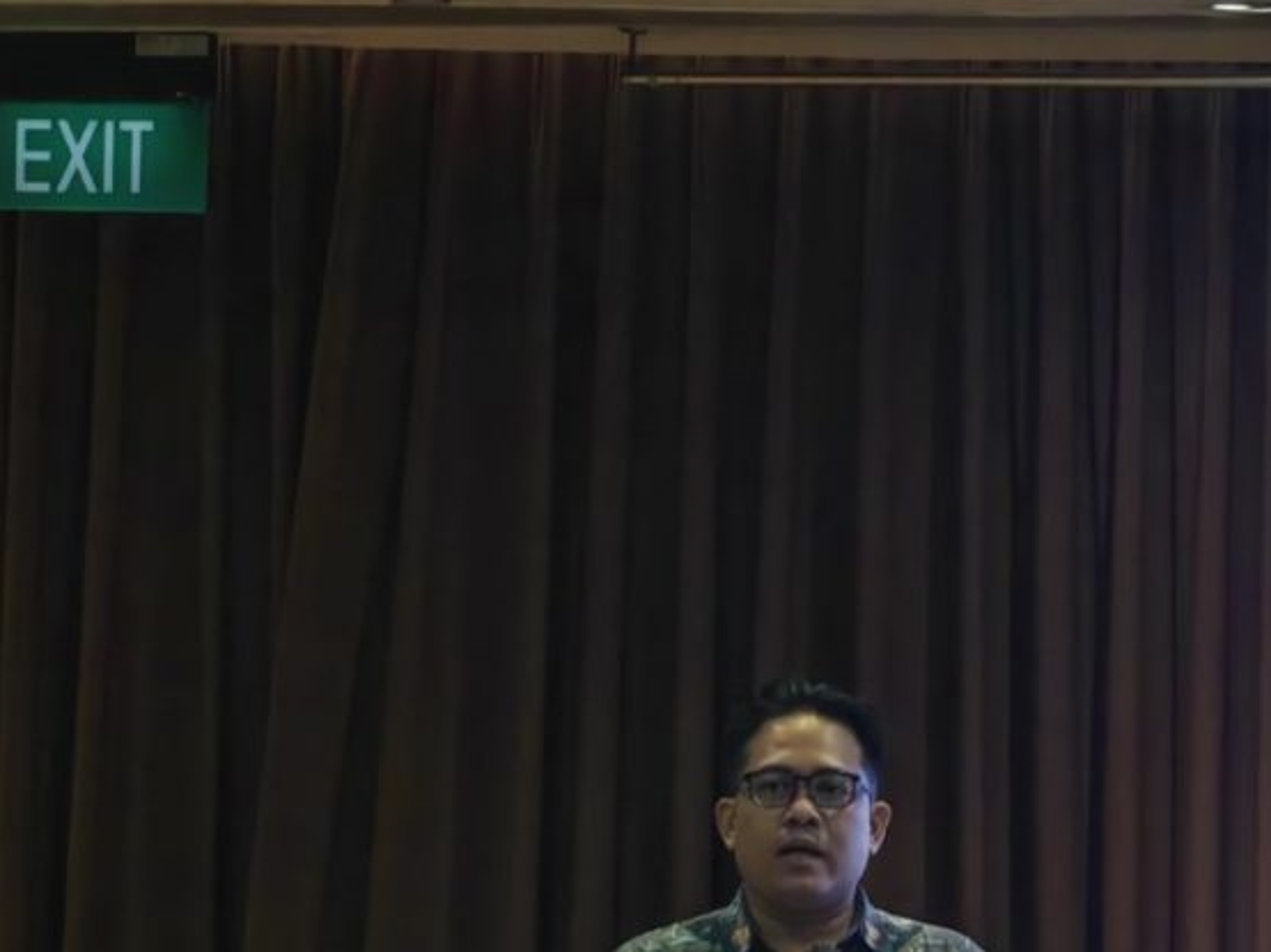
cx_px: 911
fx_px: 13506
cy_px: 624
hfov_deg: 5.4
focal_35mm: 368
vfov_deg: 4.0
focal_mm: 16.85
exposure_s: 1/33.2
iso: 320
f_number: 3.5
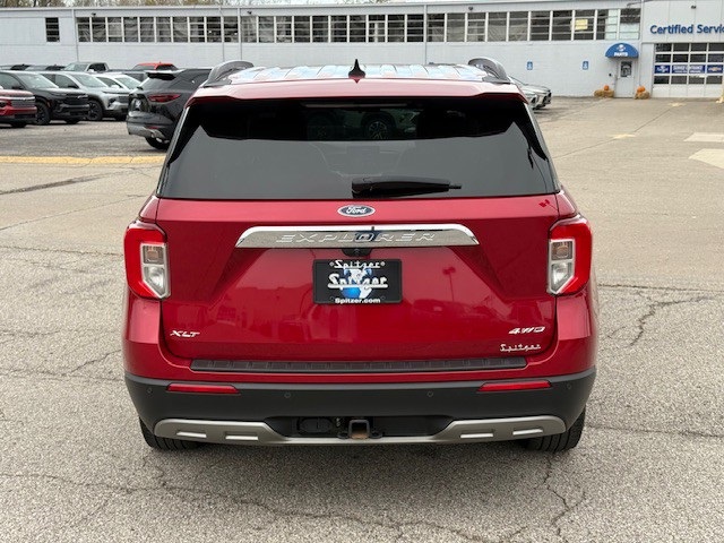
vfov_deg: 30.3
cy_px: 272
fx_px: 1004
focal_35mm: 48
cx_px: 362
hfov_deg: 39.7
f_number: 1.78
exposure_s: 1/828
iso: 100
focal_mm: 6.76
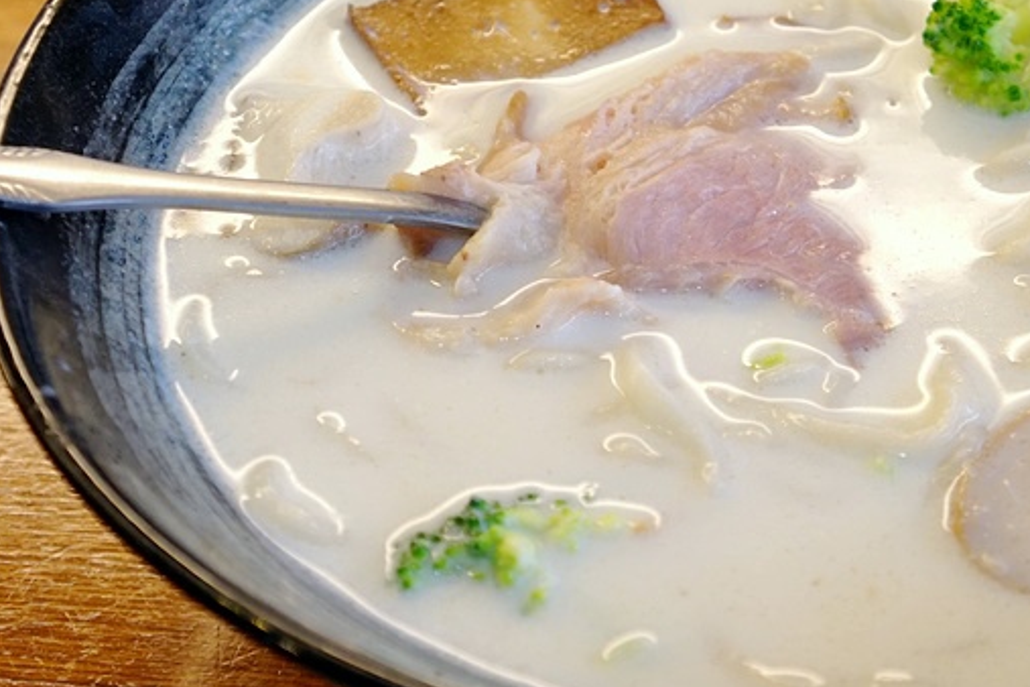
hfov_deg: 20.9
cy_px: 218
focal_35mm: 97
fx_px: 2775
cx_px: 756
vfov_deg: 14.1
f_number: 4
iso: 640
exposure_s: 1/60
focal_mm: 32
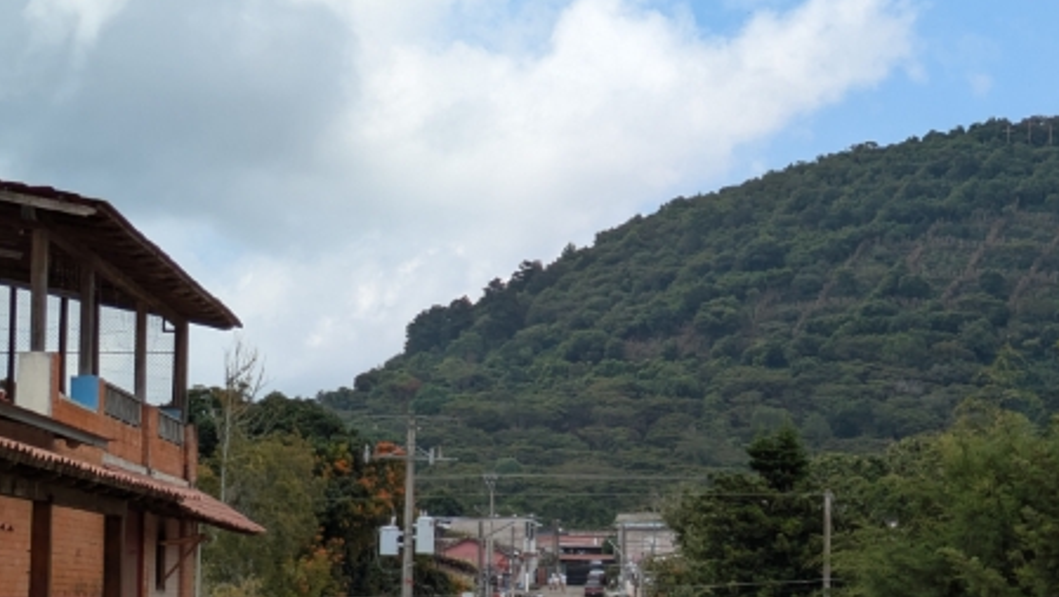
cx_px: 596
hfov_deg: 22.4
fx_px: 2669
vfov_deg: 12.7
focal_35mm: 95
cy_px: 380
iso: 53
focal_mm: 5.43
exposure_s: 1/2105
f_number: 1.89
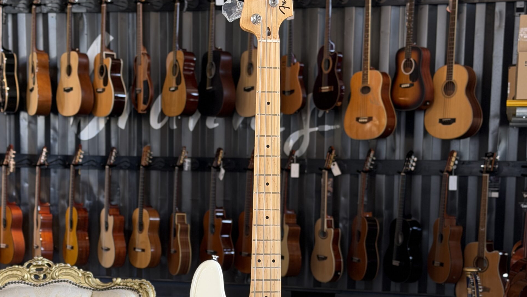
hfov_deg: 30.1
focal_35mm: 70
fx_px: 978
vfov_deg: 17.1
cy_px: 240
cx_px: 263
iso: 50
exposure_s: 1/121
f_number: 1.78
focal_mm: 6.76
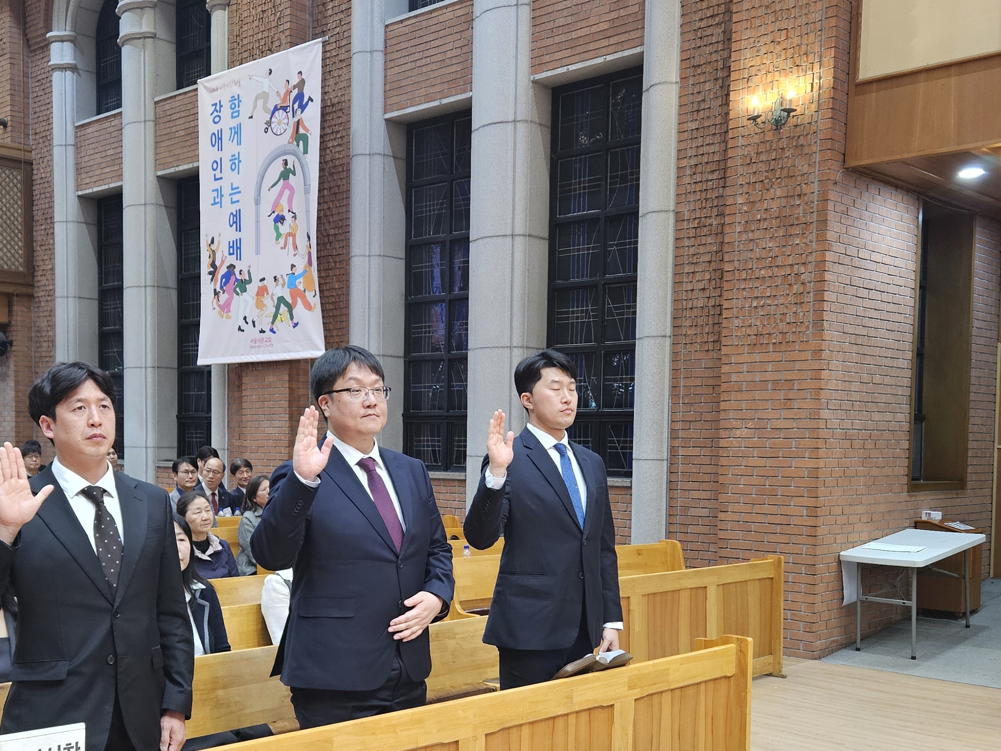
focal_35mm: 42
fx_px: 1215
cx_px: 426
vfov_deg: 34.0
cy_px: 502
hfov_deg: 44.7
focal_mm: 5.4
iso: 400
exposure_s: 1/120
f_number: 1.8
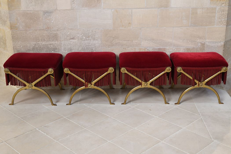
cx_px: 116
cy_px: 77
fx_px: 321
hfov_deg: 39.6
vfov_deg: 27.0
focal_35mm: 50
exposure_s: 1.6
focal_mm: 50
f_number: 8
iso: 64
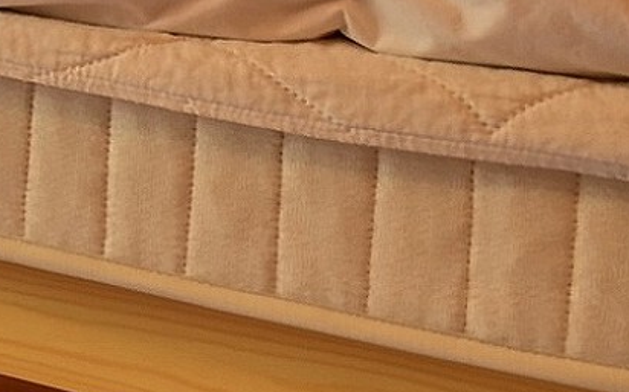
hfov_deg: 17.0
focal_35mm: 76
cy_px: -216
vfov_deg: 15.6
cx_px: -730
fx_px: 1302
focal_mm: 10
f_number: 9
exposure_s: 1/2
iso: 400
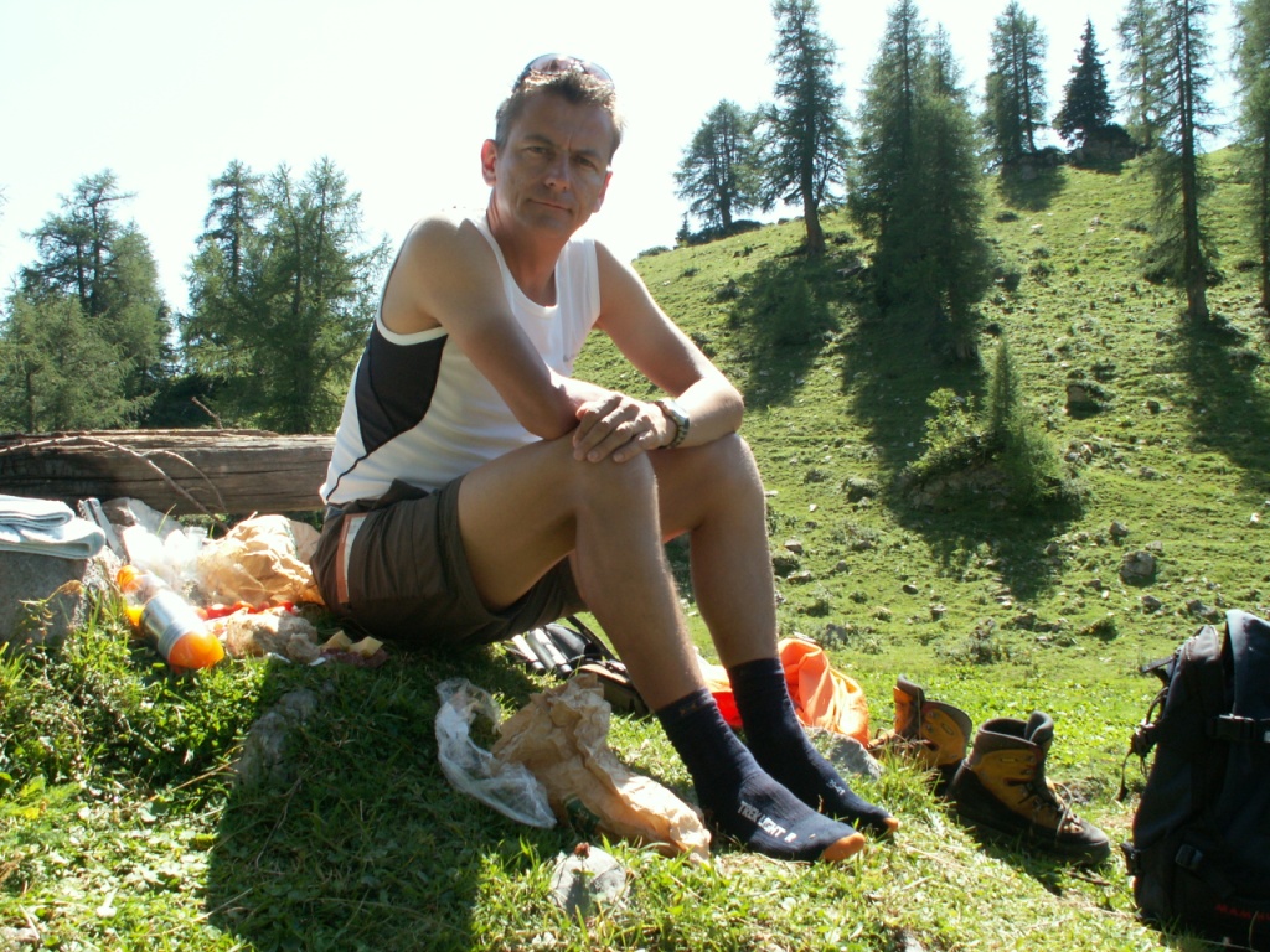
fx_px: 1284
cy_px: 476
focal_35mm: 35
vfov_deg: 40.7
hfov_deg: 52.6
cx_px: 635
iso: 50
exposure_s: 1/100
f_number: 5
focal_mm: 5.86
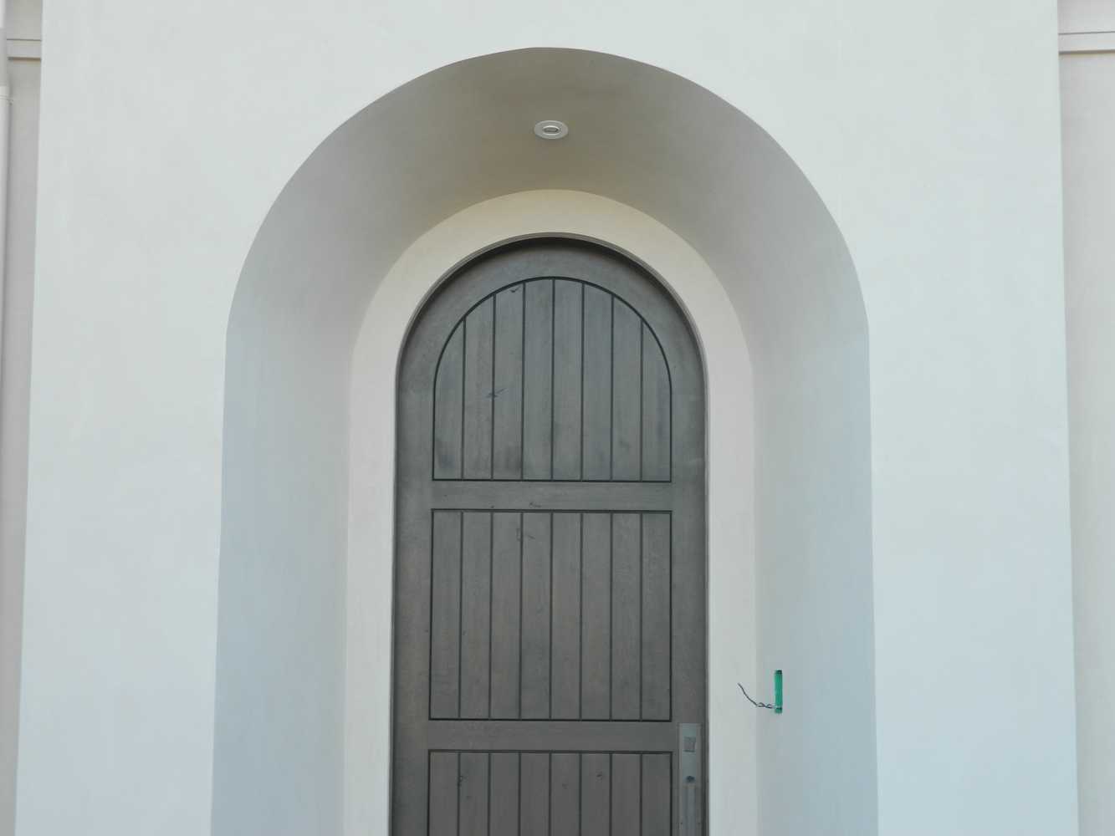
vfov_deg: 17.6
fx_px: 2706
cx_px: 558
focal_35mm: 84
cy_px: 418
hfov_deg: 23.3
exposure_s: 1/60
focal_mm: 15.1
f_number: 4.2
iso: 80
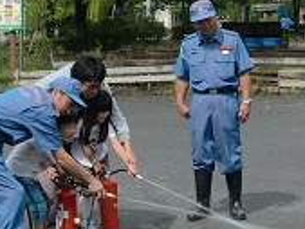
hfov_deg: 18.4
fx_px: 935
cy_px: 74
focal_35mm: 106
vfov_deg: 14.0
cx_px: 220
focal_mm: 6.3
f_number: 7.8
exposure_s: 1/160
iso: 64
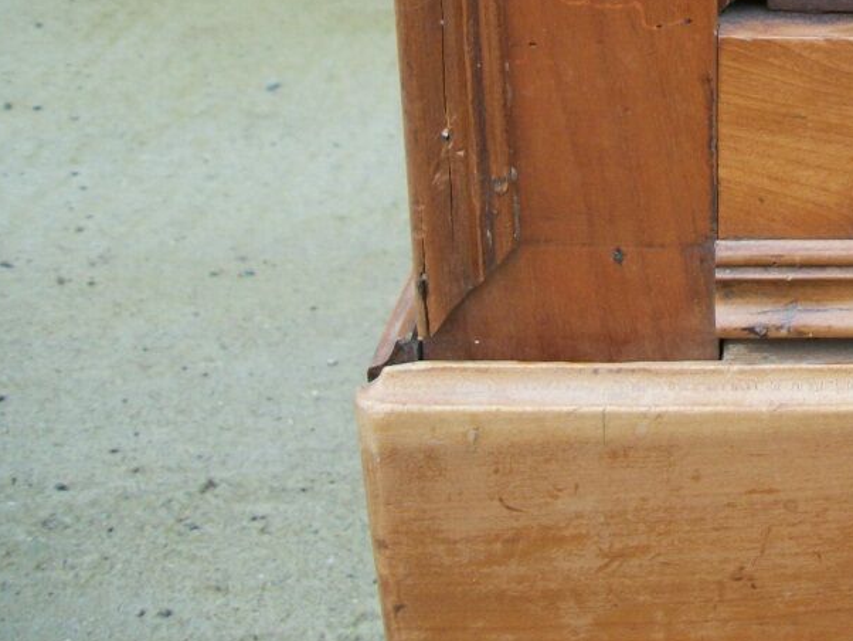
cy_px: 37
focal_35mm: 68
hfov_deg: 26.8
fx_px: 1676
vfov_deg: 21.1
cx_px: 871
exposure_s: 1/160
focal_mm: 5.7
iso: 80
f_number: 2.9
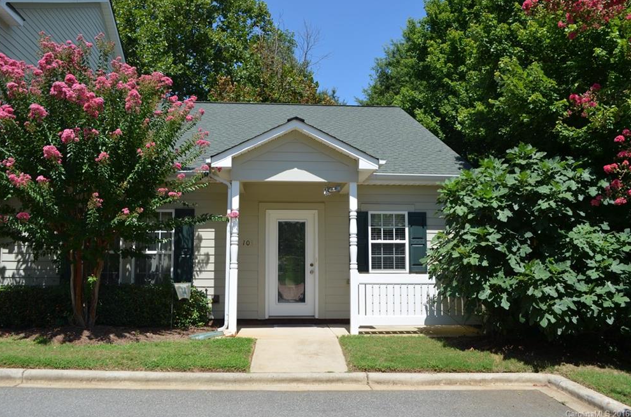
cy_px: 204
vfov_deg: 42.1
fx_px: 542
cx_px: 308
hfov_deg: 60.4
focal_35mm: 31
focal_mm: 20
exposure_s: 1/250
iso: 100
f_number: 8
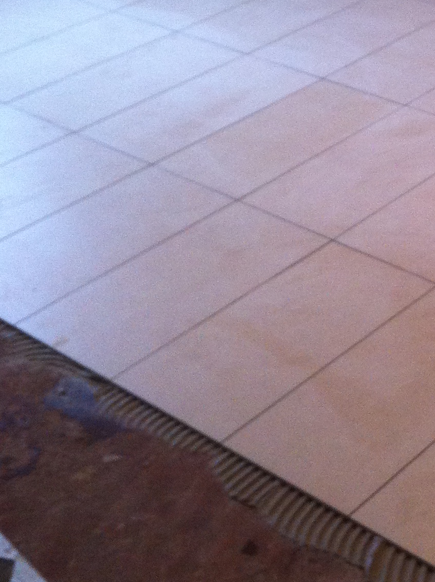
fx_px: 1344
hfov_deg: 17.8
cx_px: 477
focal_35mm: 80
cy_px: 150
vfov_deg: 24.2
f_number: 2.8
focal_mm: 3.85
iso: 160
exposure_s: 1/17
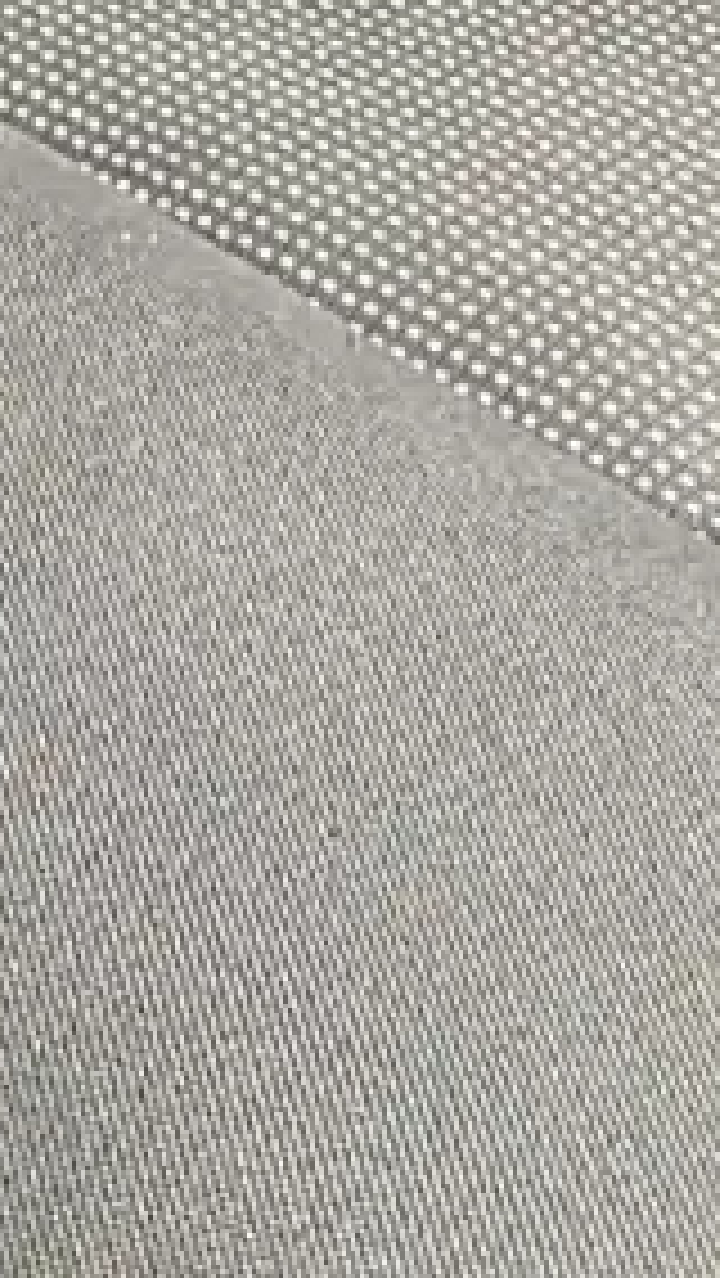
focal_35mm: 181
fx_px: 6136
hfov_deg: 6.5
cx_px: -648
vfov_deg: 11.0
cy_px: -1154
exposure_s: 1/138
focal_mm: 5.56
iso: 100
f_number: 1.8
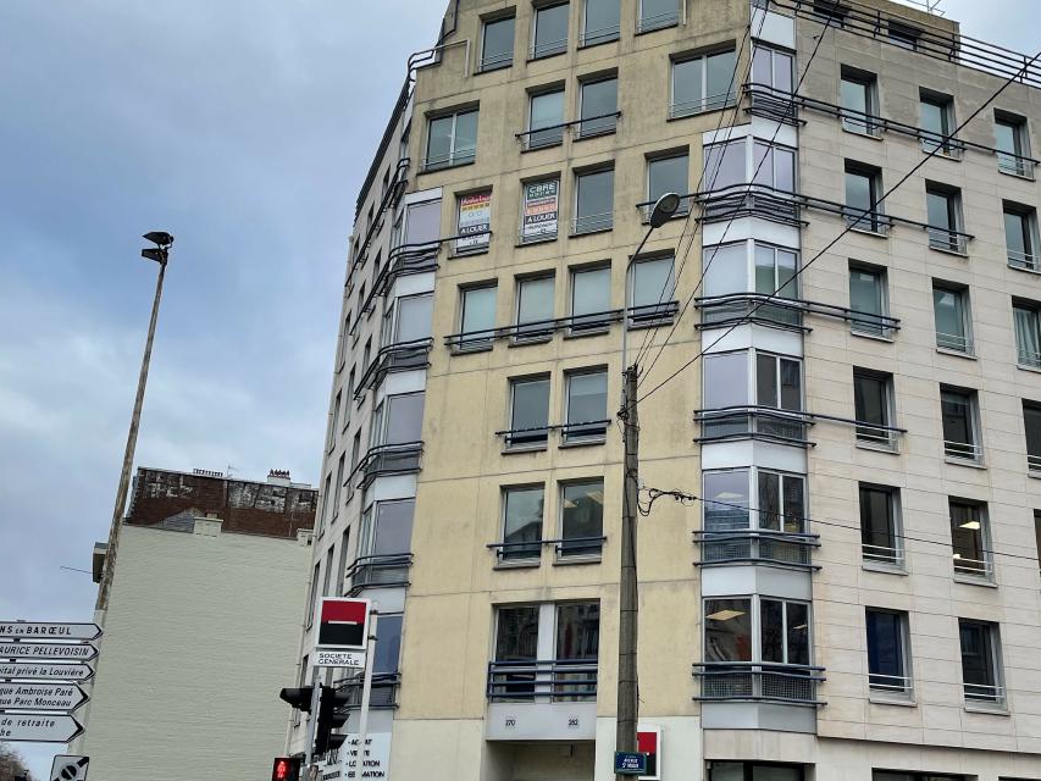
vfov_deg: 36.8
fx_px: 1173
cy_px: 390
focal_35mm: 39
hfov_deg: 47.6
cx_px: 616
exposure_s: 1/1401
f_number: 1.6
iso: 32
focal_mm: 4.2
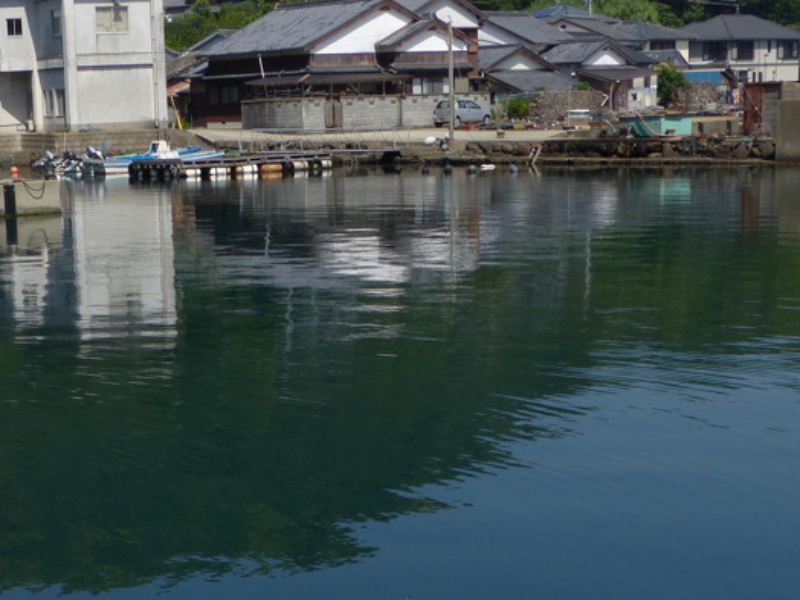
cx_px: 206
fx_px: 1988
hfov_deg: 22.6
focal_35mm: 86
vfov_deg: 16.8
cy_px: 585
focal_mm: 7.8
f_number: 3.5
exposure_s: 1/2000
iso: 100
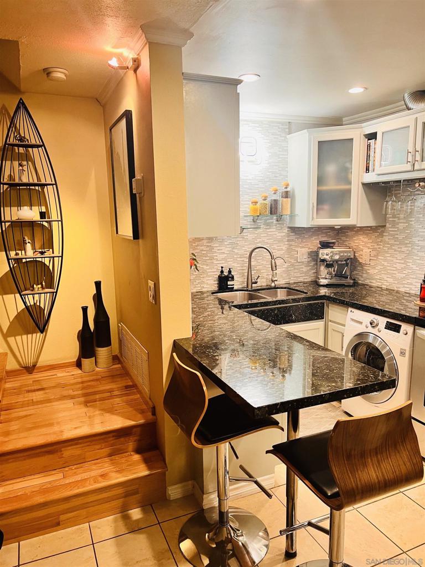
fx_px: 426
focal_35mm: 26
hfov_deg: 53.1
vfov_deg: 67.3
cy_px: 284
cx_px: 212
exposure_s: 1/60
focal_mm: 5.7
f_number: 1.5
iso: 80
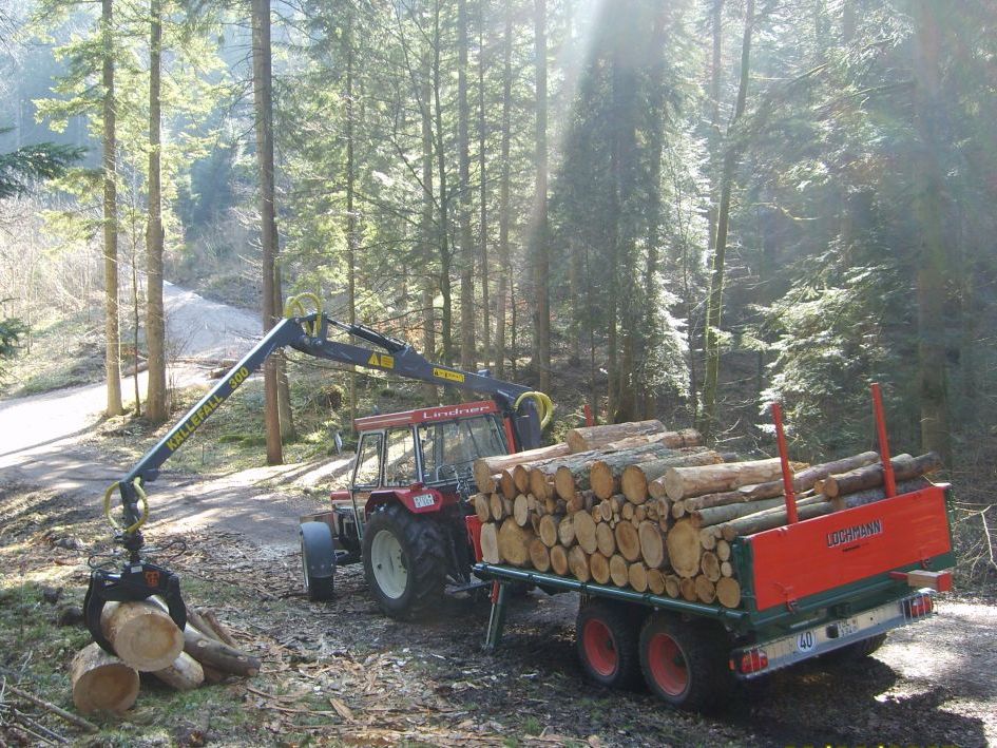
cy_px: 374
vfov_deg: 40.7
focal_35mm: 35
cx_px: 498
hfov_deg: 52.6
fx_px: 1008
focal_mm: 5.8
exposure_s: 1/45
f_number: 2.8
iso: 50
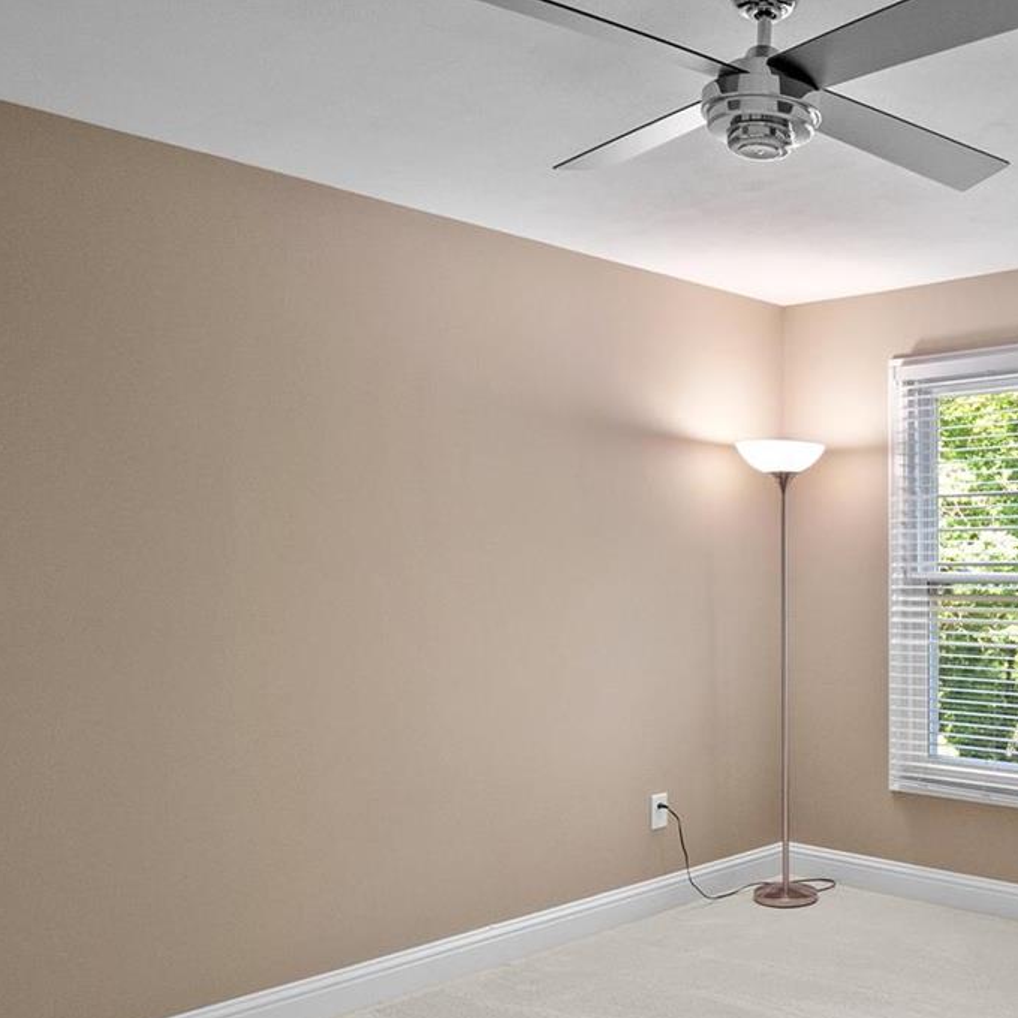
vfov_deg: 45.8
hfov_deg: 43.6
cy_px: 605
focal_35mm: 36
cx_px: 834
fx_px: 1198
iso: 400
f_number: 6.3
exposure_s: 1/15
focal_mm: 9
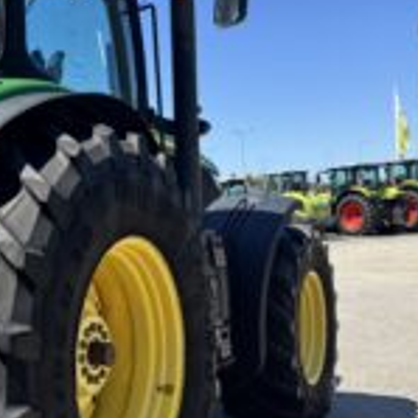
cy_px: 202
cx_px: 25
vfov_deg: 30.0
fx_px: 779
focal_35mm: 57
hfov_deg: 28.6
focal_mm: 6.76
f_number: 1.78
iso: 80
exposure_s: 1/2959
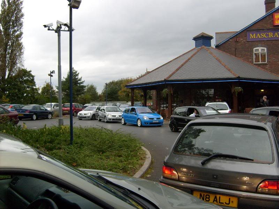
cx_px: 140
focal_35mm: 35
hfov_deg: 52.6
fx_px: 282
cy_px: 104
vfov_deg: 40.7
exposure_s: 1/250
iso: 80
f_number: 2.8
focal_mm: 5.8
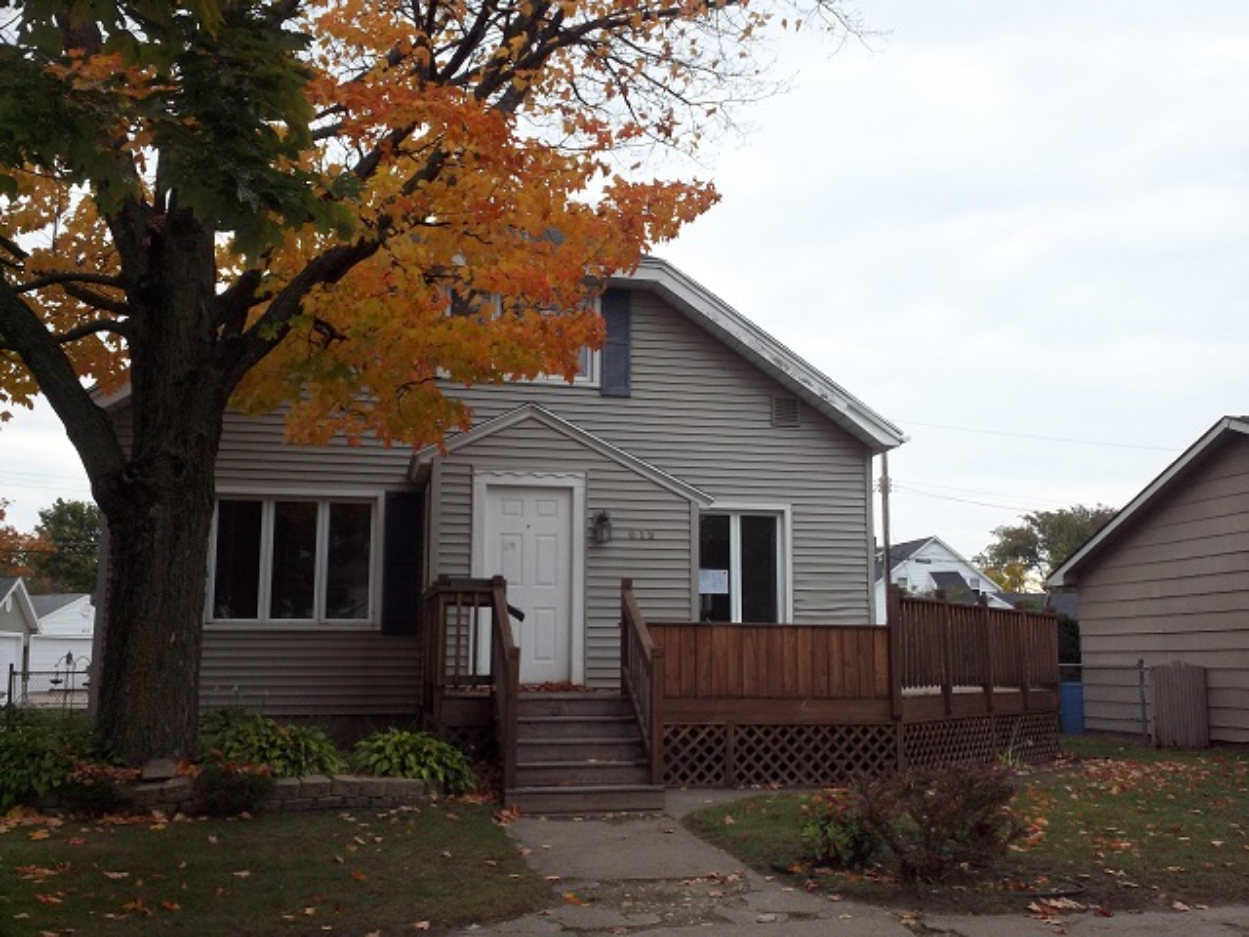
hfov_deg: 49.0
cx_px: 624
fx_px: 1371
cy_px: 468
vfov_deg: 37.7
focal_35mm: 38
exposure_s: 1/200
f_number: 4.5
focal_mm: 6.3
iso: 160
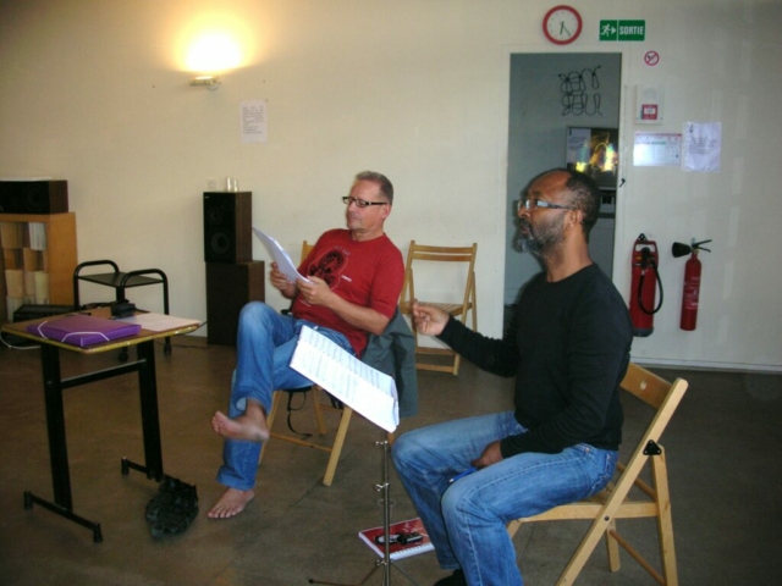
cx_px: 391
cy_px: 293
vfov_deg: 40.7
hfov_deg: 52.6
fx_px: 791
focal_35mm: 35
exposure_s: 1/60.1
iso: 77
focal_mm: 5.8
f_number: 3
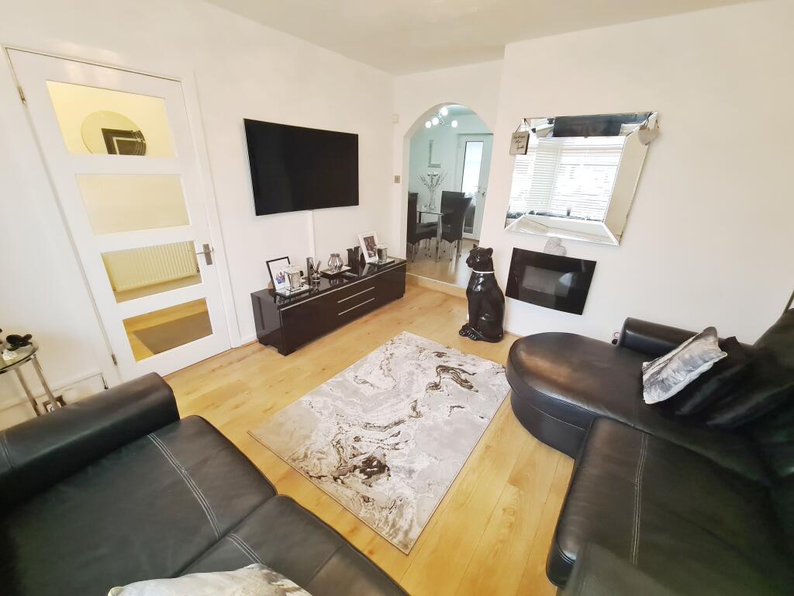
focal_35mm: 13
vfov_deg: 89.9
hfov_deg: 106.2
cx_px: 397
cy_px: 298
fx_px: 298
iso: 400
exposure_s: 1/50
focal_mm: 2.2
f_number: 2.2
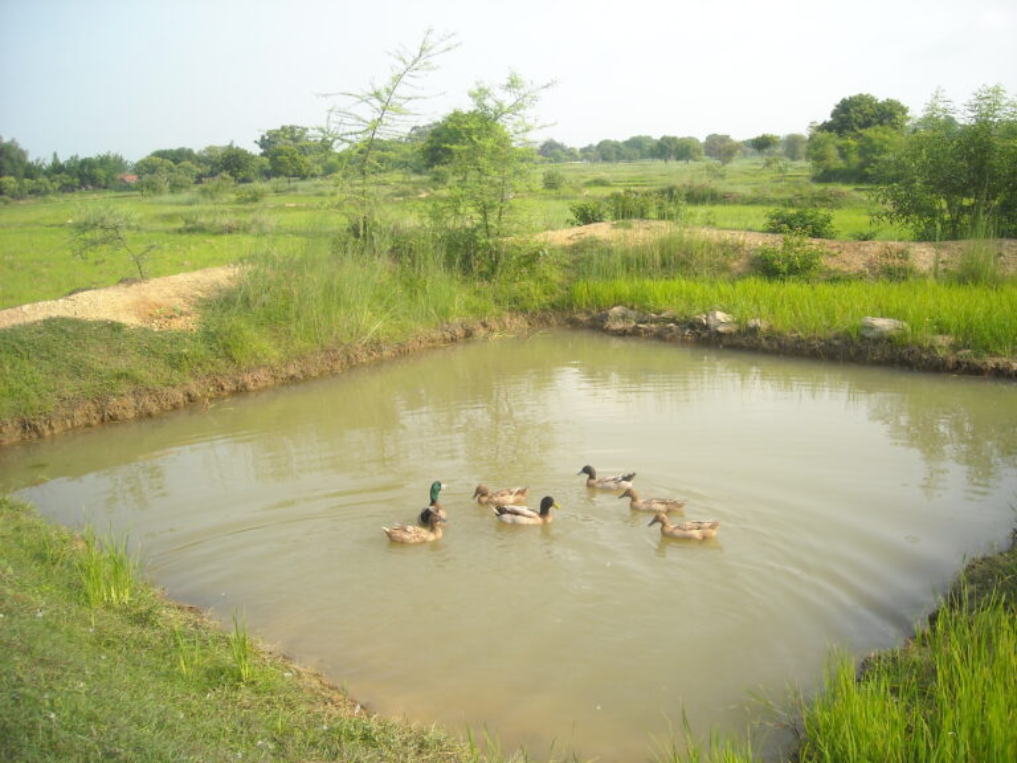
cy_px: 382
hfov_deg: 52.6
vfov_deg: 40.7
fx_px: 1028
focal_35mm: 35
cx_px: 508
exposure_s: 1/402
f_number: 2.8
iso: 64
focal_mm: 5.7
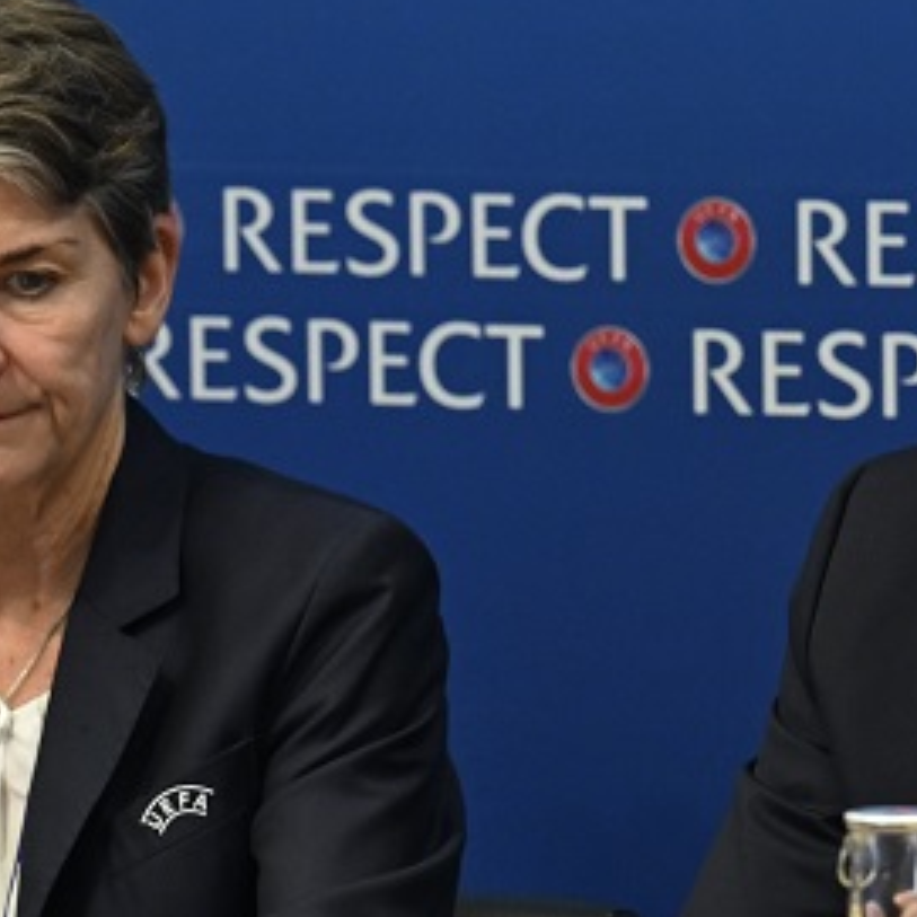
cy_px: 606
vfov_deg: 3.0
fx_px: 17563
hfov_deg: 3.0
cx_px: 1249
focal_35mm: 586
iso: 1000
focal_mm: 125
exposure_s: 1/125
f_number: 3.5
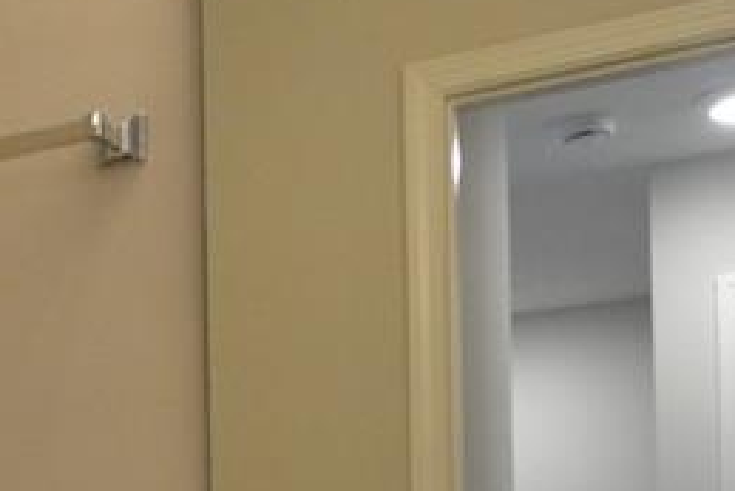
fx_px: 1818
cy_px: 820
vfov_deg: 14.0
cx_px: -480
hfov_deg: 19.0
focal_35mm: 89
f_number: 3.5
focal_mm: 10
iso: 720
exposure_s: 1/60
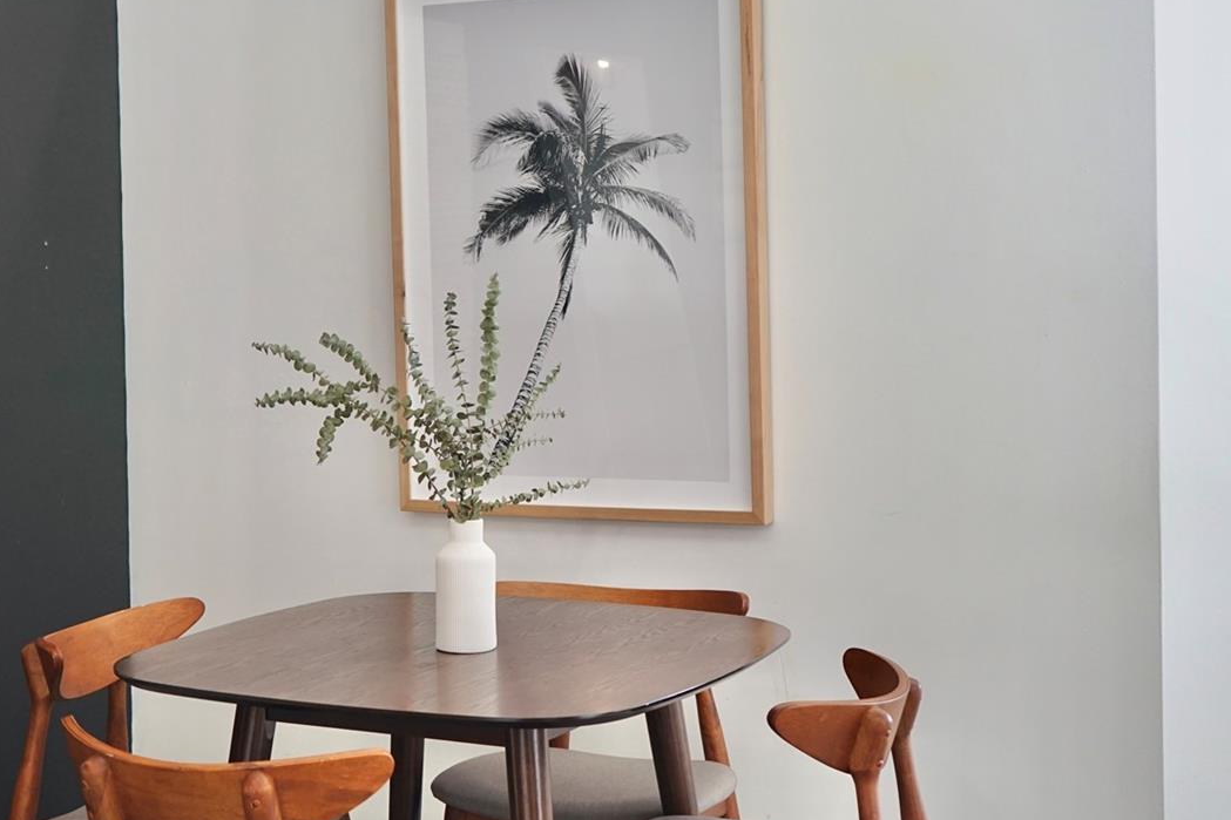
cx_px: 480
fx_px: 2085
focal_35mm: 61
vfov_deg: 22.2
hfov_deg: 32.8
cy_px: 312
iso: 640
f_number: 4
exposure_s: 1/60
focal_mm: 40
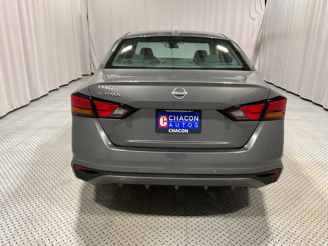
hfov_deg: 61.7
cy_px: 123
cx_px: 164
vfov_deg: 48.2
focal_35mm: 29
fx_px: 275
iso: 80
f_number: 1.8
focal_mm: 3
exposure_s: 1/50
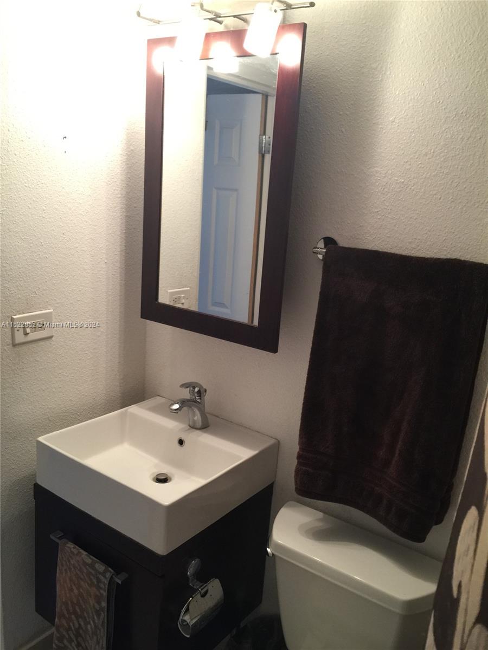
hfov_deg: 48.2
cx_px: 244
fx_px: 545
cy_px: 325
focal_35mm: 29
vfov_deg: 61.7
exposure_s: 1/15
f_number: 2.2
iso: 80
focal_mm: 4.15
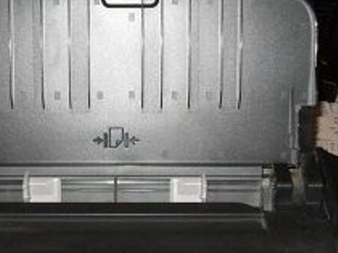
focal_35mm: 80
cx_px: 137
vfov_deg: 18.1
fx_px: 781
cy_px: 231
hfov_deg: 24.4
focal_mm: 6.2
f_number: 2.8
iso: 200
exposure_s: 1/45
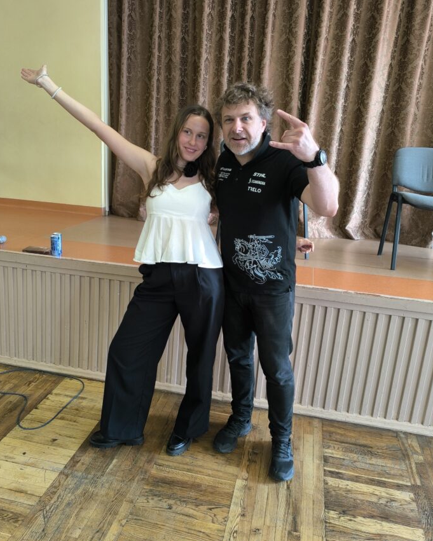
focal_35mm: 27
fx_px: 432
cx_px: 207
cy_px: 254
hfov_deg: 53.2
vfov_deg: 64.0
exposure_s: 1/50
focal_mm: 6.14
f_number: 1.65
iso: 640
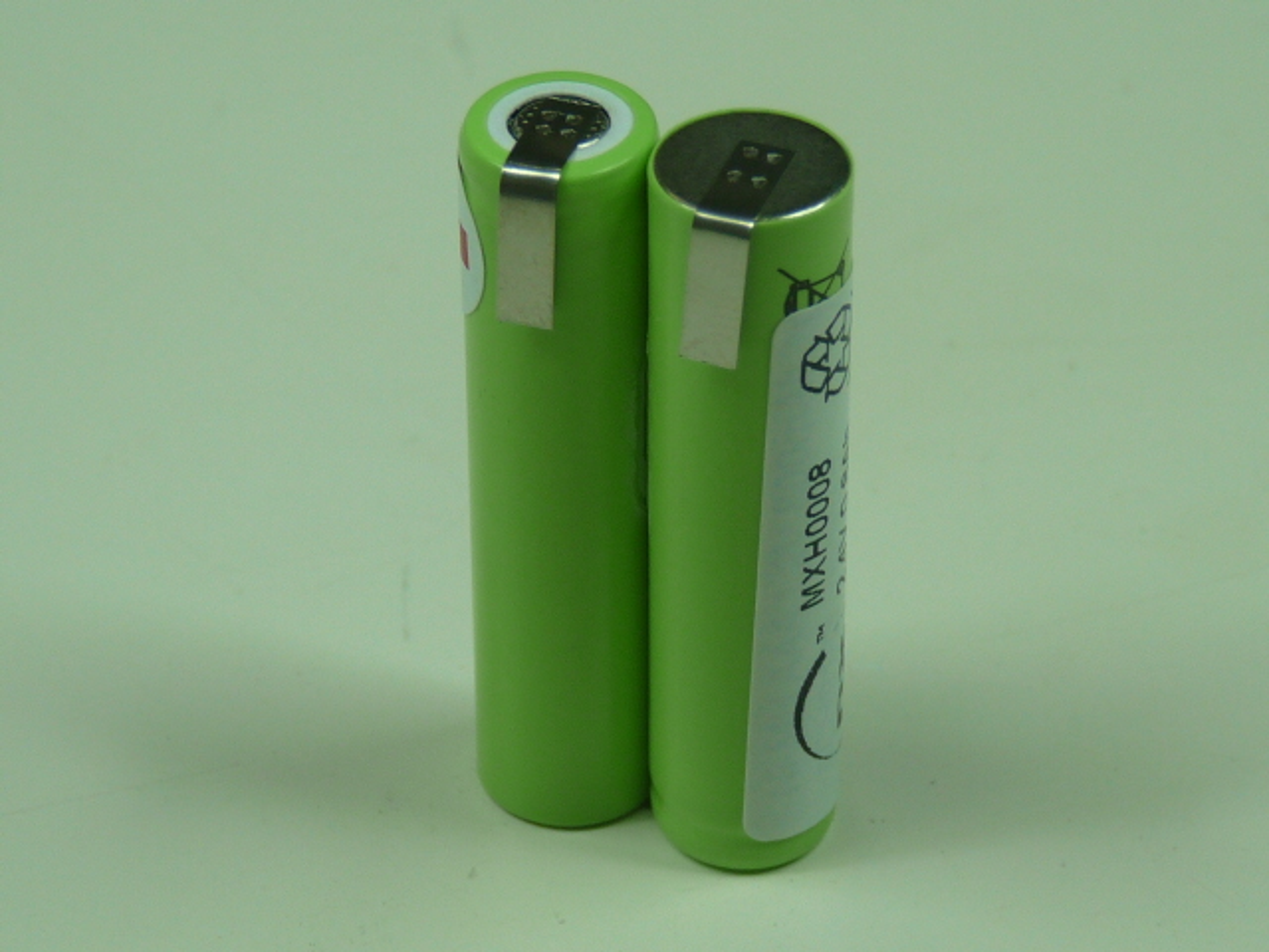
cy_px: 476
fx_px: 5279
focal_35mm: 144
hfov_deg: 13.7
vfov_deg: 10.3
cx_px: 634
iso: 100
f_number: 3.4
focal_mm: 14.4
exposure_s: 1/60
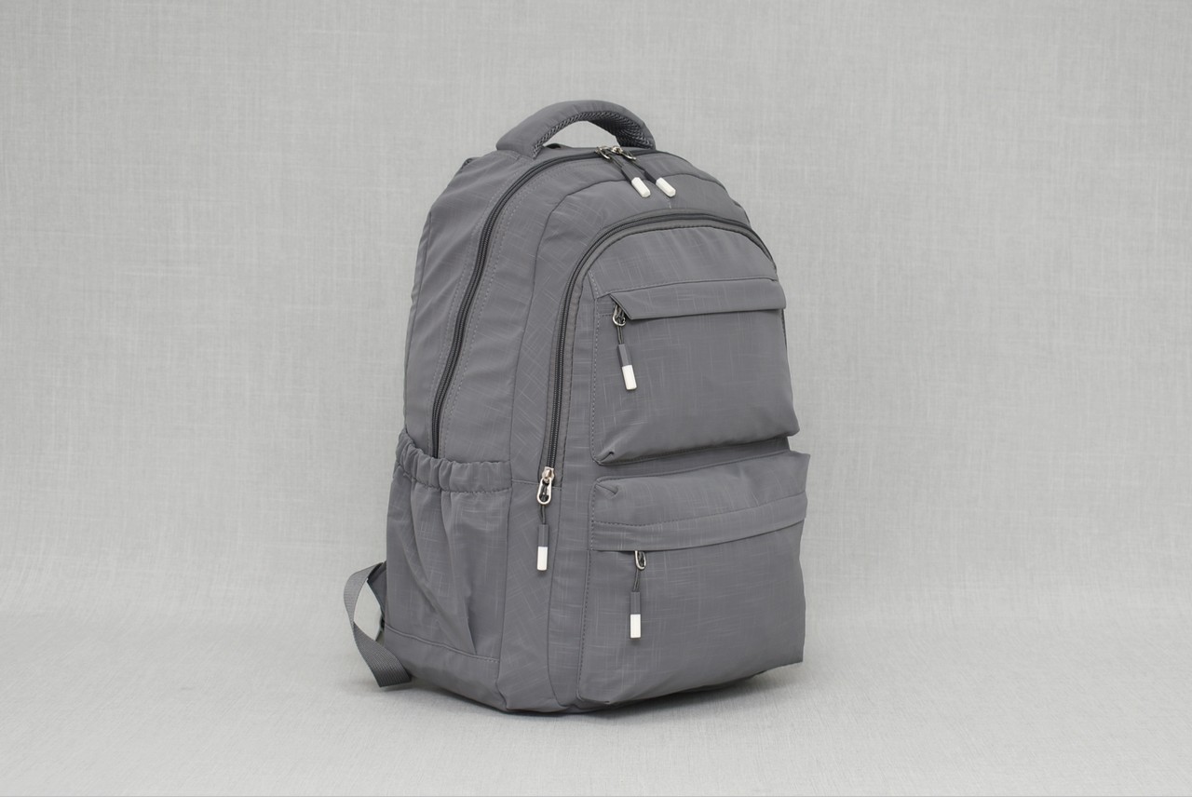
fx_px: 1988
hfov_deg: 33.4
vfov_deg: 22.7
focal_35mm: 60
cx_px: 596
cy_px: 398
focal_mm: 40
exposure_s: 1/60
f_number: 5.6
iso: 100
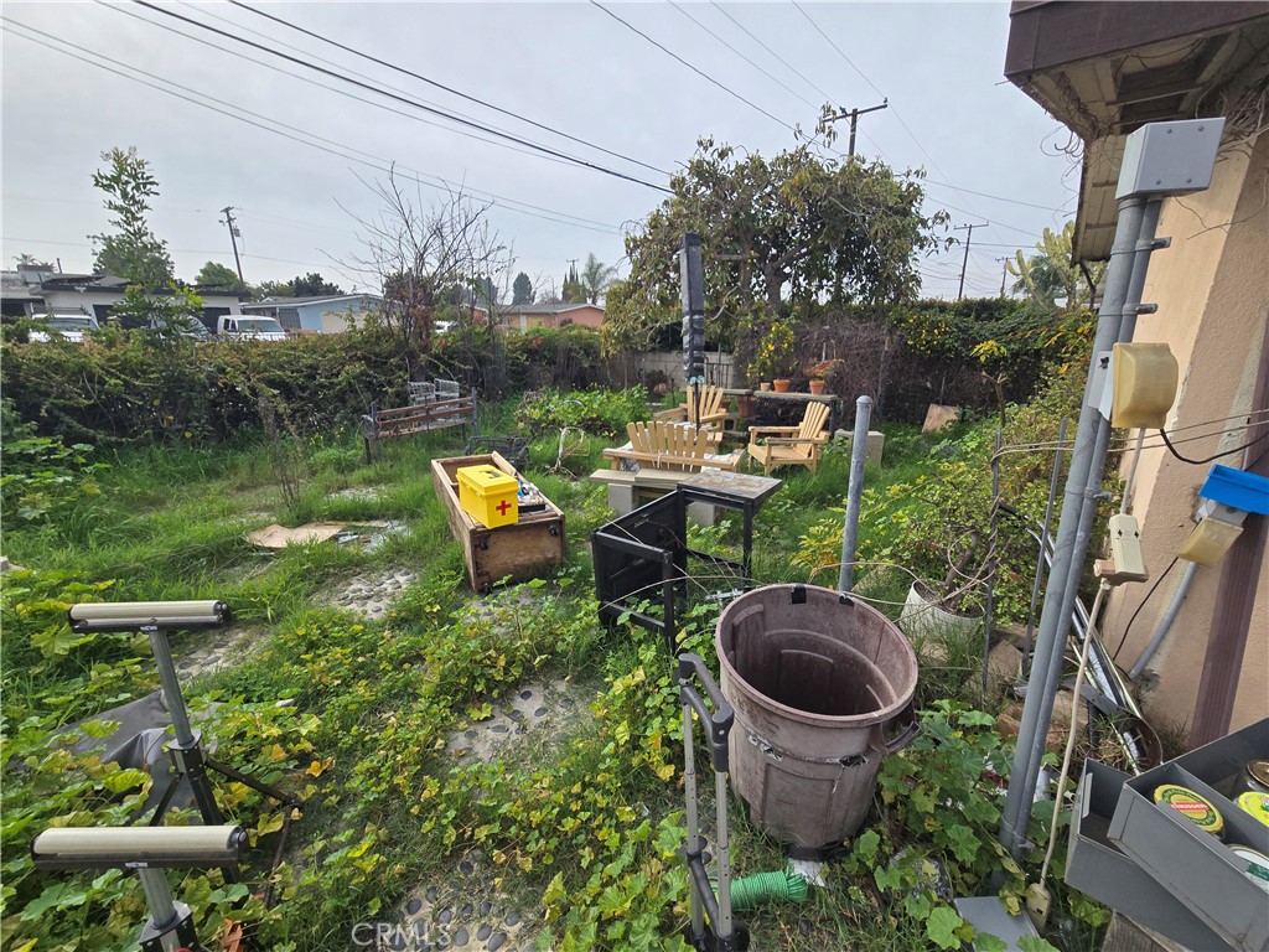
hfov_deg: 106.2
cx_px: 634
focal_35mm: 13
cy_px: 476
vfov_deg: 89.9
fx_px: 477
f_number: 2.2
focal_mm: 2.2
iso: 50
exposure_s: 1/1728
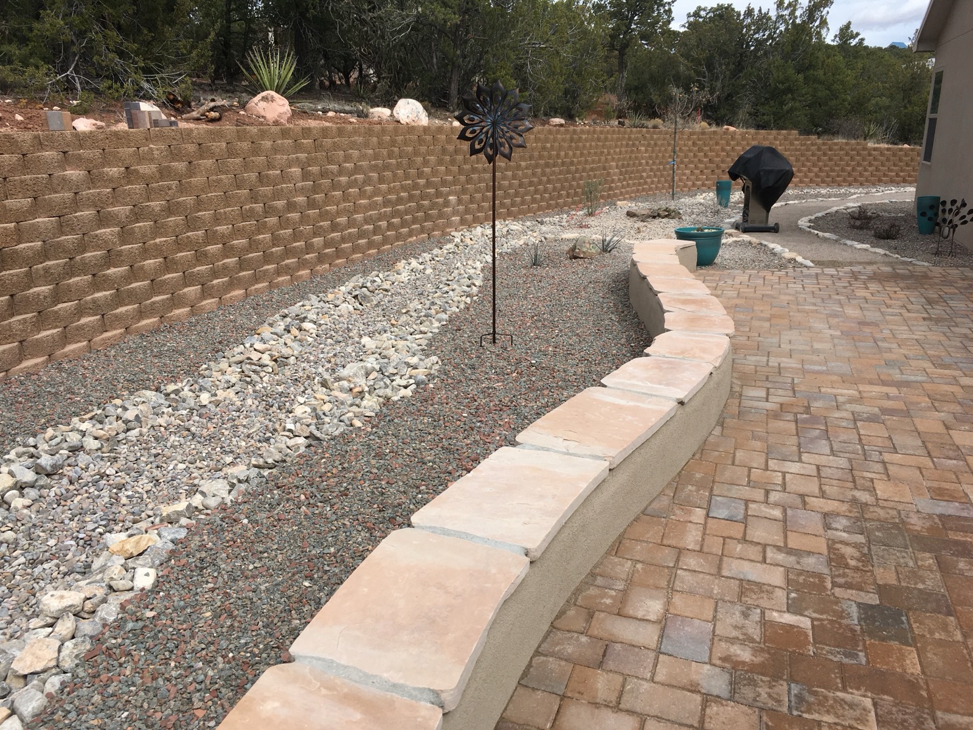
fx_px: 815
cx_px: 486
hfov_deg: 61.7
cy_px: 365
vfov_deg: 48.2
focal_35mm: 29
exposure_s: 1/1374
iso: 25
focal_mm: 4.15
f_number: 2.2
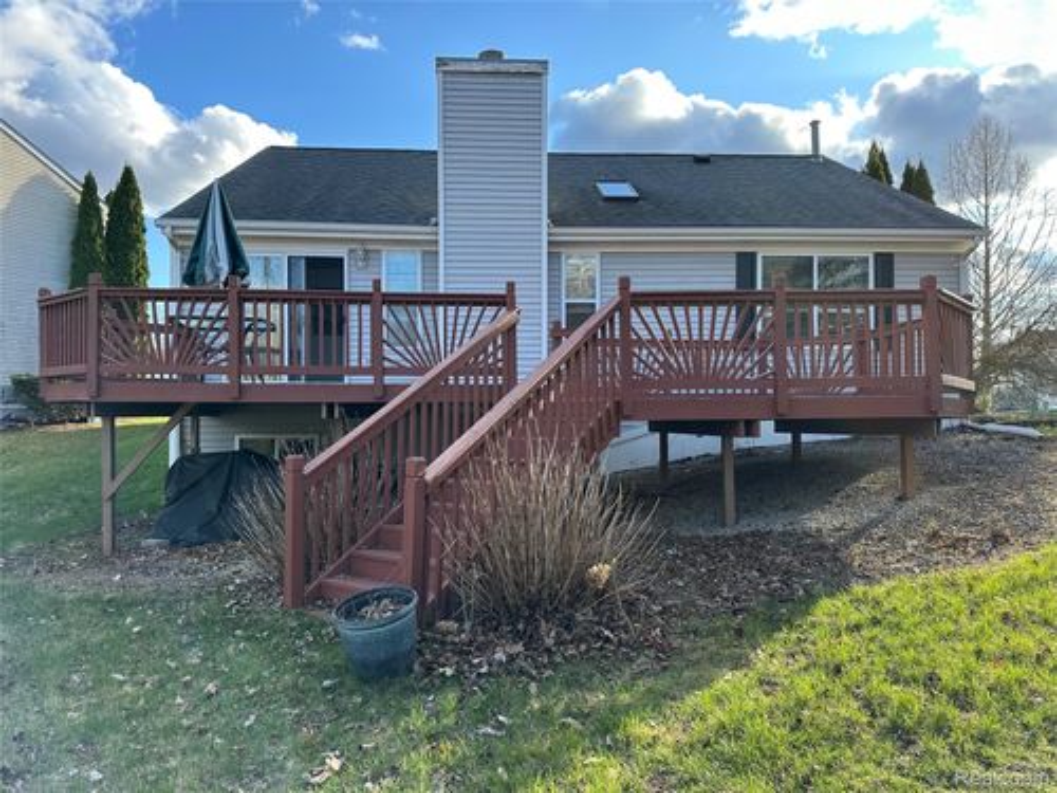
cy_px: 396
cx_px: 528
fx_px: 733
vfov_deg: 56.8
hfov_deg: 71.6
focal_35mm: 24
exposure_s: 1/750
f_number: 1.78
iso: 80
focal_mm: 6.86
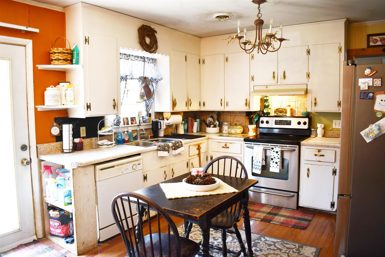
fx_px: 289
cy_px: 128
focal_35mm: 27
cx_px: 192
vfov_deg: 47.9
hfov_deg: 67.4
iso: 800
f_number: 3.5
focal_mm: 18
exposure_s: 1/160
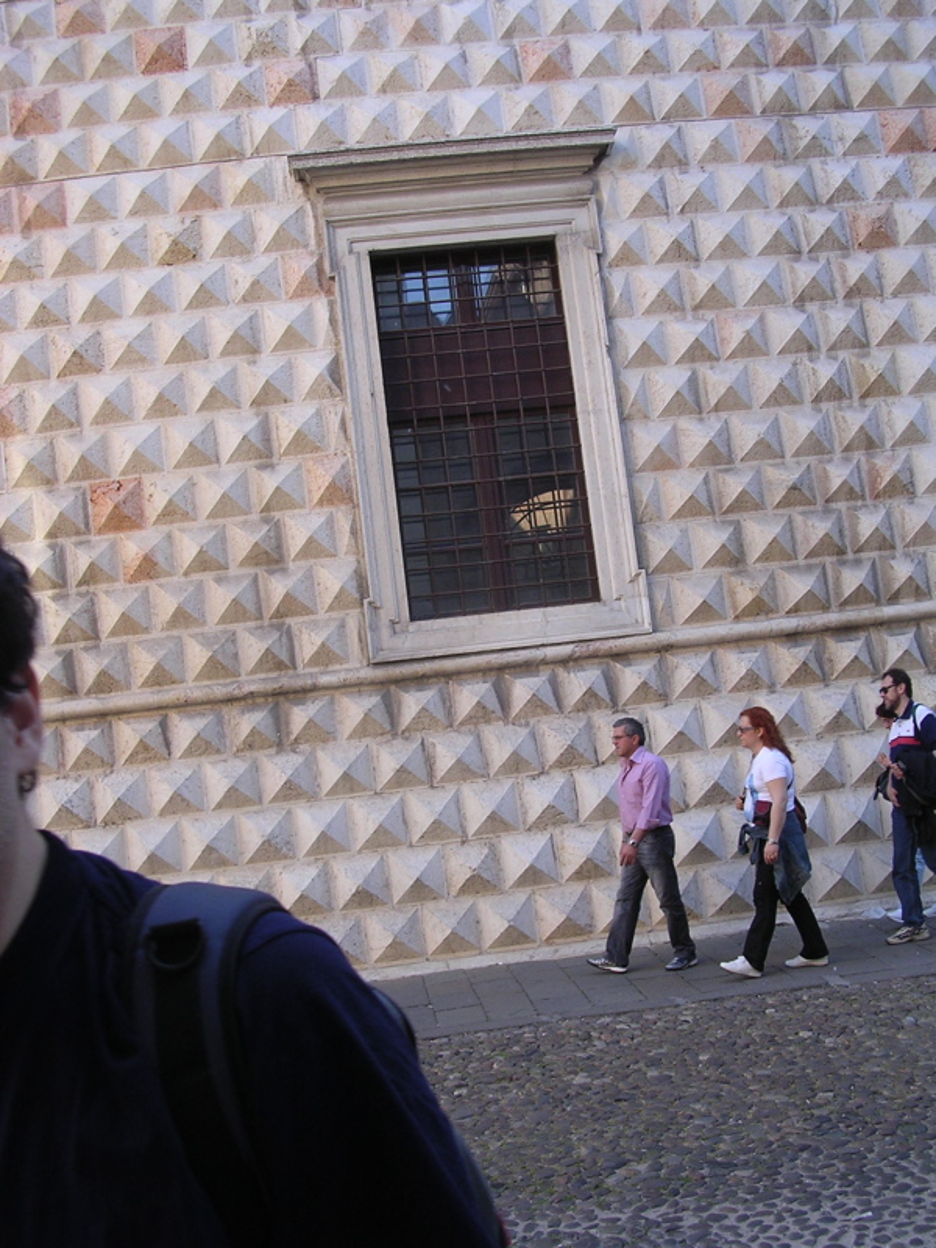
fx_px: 1370
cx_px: 468
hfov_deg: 37.7
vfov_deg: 49.0
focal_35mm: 38
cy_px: 624
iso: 100
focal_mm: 5.8
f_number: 2.8
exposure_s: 1/128
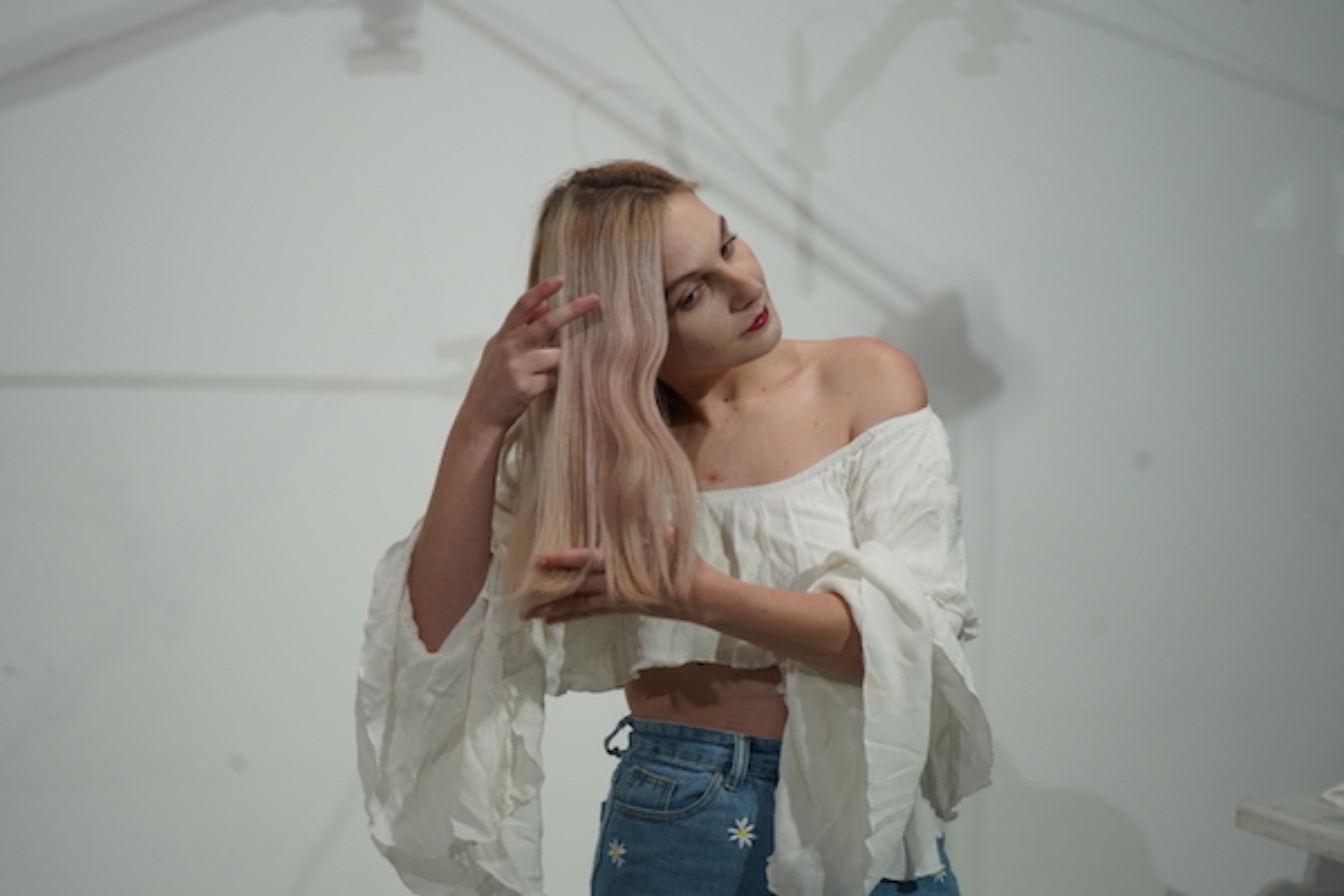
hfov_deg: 28.8
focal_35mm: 70
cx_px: 672
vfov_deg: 19.5
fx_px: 2613
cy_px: 448
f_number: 5.6
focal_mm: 70
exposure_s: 1/160
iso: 500
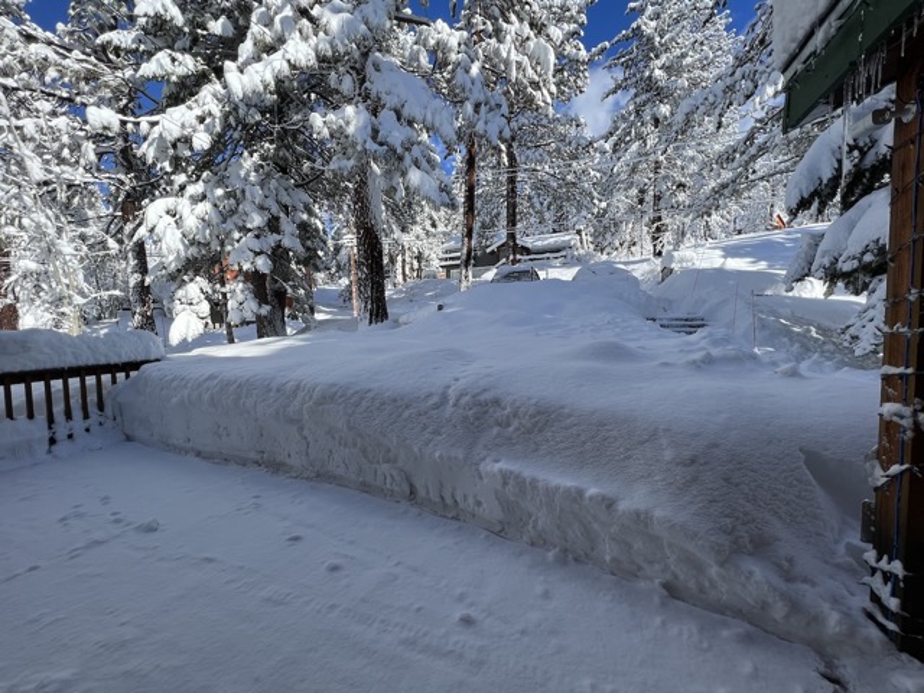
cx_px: 462
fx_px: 347
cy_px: 346
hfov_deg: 106.2
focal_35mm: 13
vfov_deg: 89.9
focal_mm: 1.57
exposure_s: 1/1263
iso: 32
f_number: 1.8
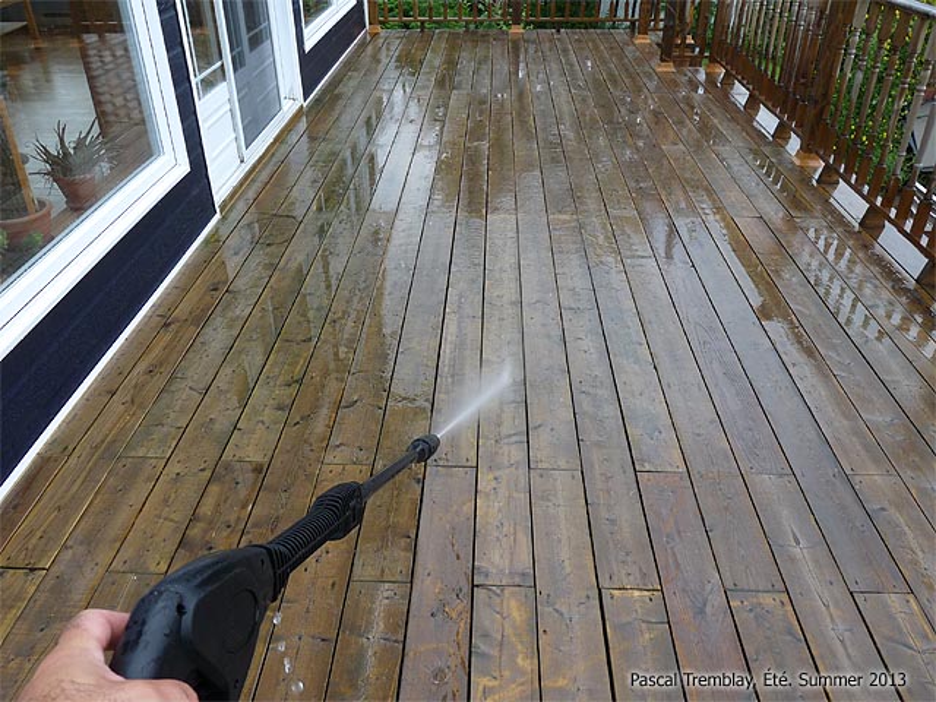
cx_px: 468
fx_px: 730
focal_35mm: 27
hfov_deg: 65.3
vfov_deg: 51.4
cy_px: 351
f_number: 4
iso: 100
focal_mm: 4.8
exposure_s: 1/160
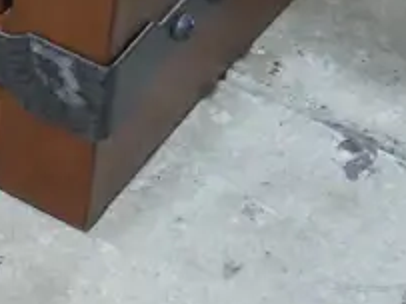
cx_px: -302
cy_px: -281
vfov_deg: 7.1
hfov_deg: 9.4
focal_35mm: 202
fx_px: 2368
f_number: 4.4
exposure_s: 1/60
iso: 800
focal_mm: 20
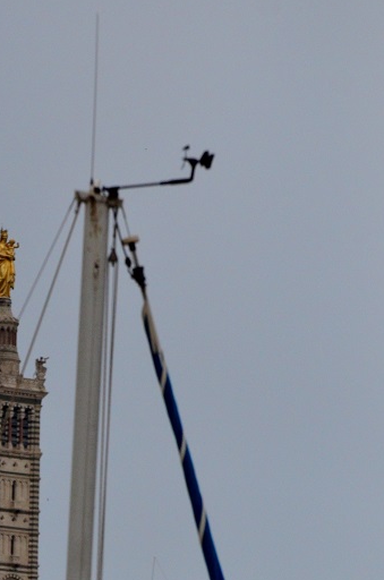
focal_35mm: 585
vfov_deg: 3.5
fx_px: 9404
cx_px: 18
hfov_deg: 2.3
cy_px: 464
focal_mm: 200
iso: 1400
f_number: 5.3
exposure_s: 1/8000
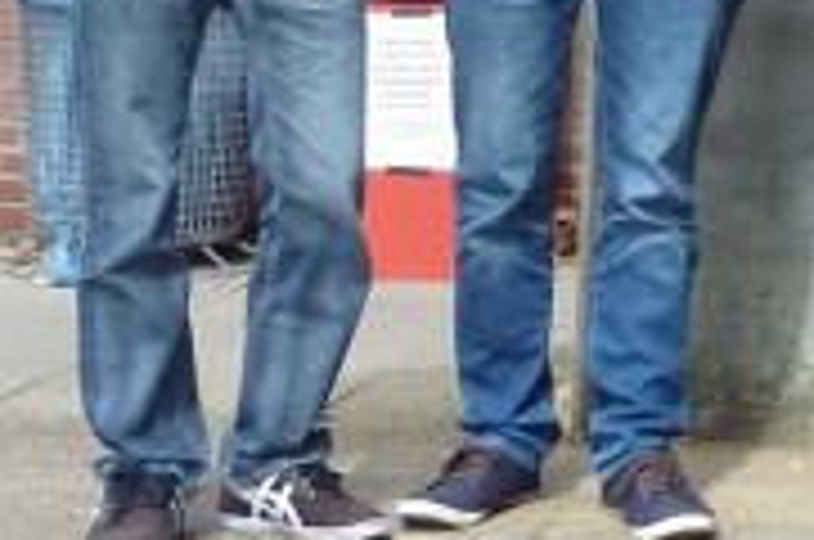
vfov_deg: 7.7
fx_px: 3860
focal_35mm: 171
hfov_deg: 11.1
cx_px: 1543
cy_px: -464
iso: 160
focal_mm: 4.7
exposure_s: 1/250
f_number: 4
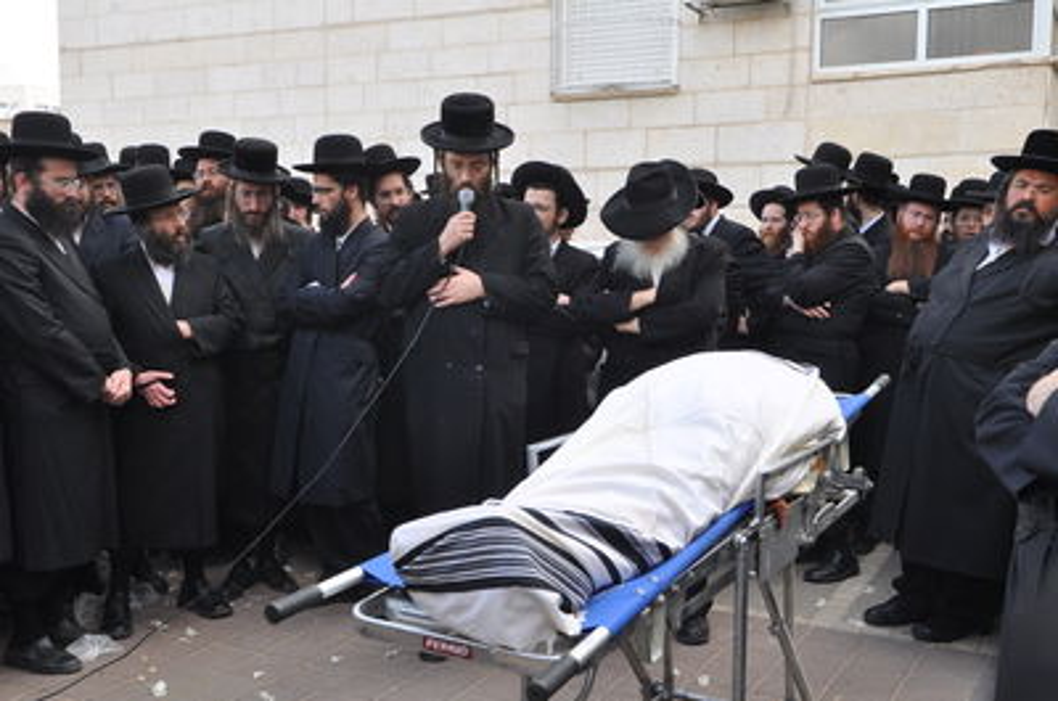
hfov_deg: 49.6
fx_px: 1144
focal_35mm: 39
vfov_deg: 34.1
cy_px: 350
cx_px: 529
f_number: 9
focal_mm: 26
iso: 500
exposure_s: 1/200
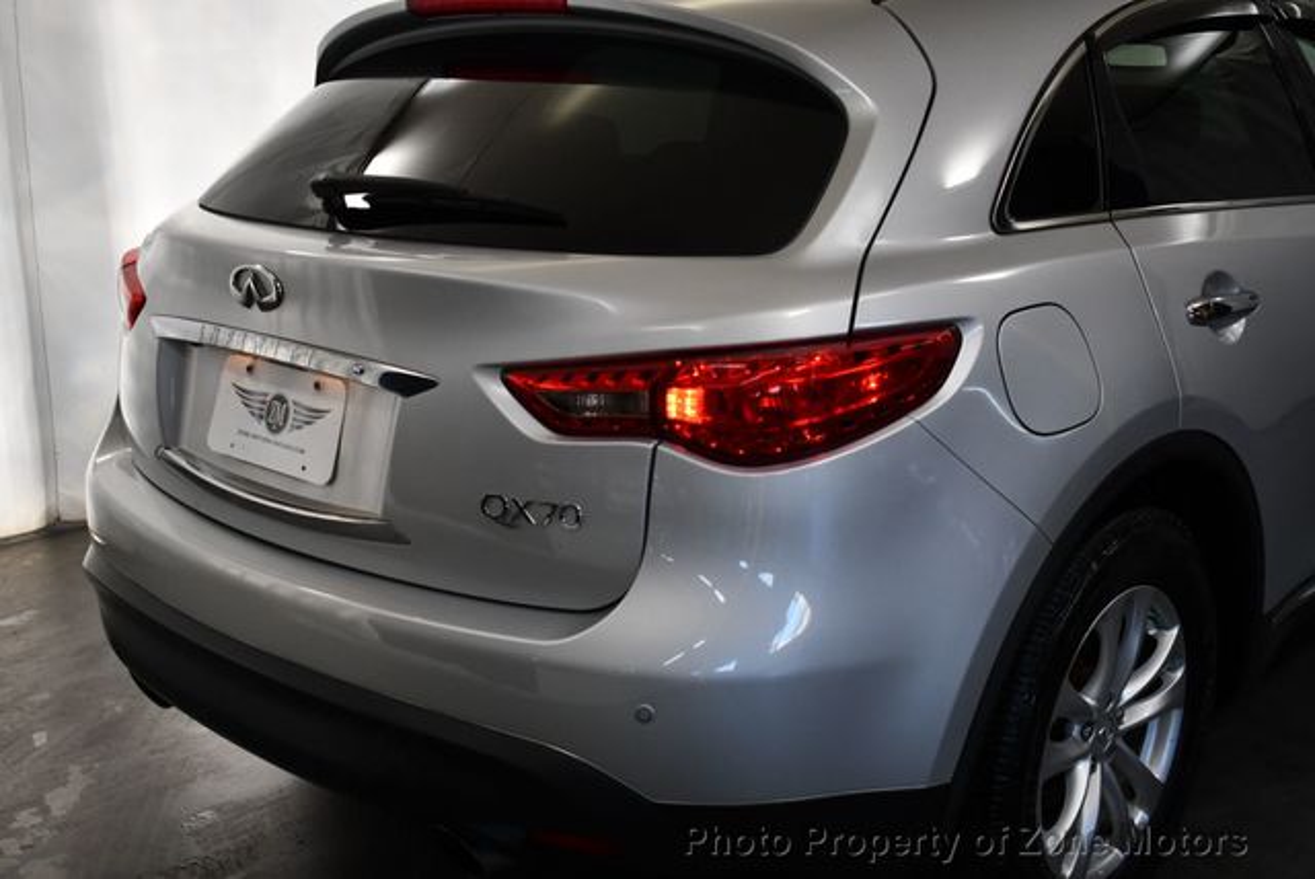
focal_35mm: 44
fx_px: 1609
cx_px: 658
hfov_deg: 44.5
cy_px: 440
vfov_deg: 30.6
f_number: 3.8
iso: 400
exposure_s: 1/250
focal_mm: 22
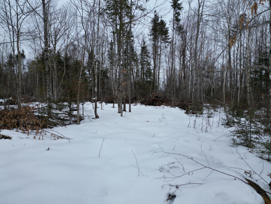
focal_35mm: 24
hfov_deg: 71.6
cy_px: 102
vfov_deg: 56.8
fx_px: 188
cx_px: 136
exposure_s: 1/640
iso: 100
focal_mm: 6.72
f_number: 1.7
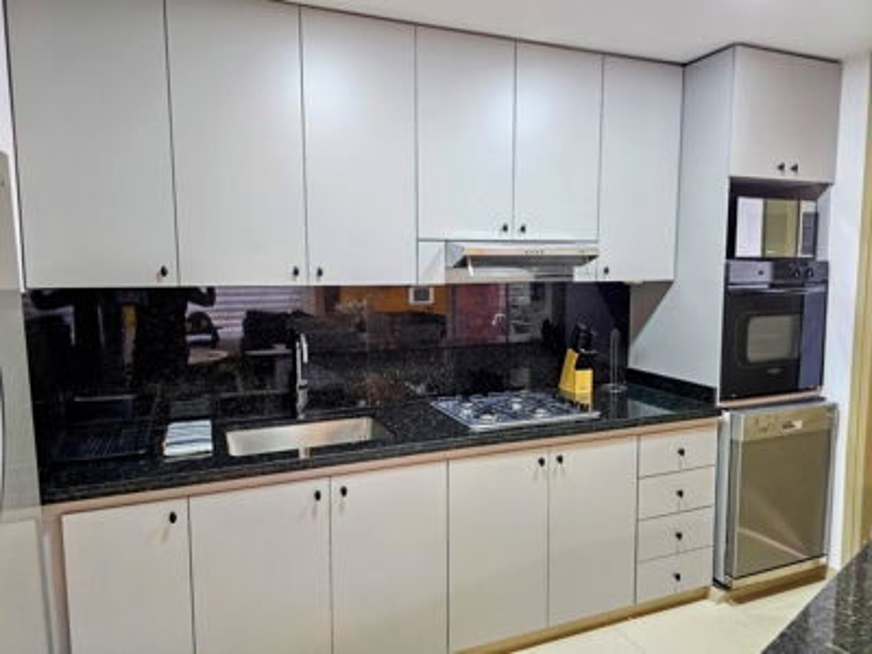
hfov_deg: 73.9
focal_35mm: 23
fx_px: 579
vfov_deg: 58.9
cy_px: 327
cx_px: 436
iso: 500
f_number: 1.7
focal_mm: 6.3
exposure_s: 1/120
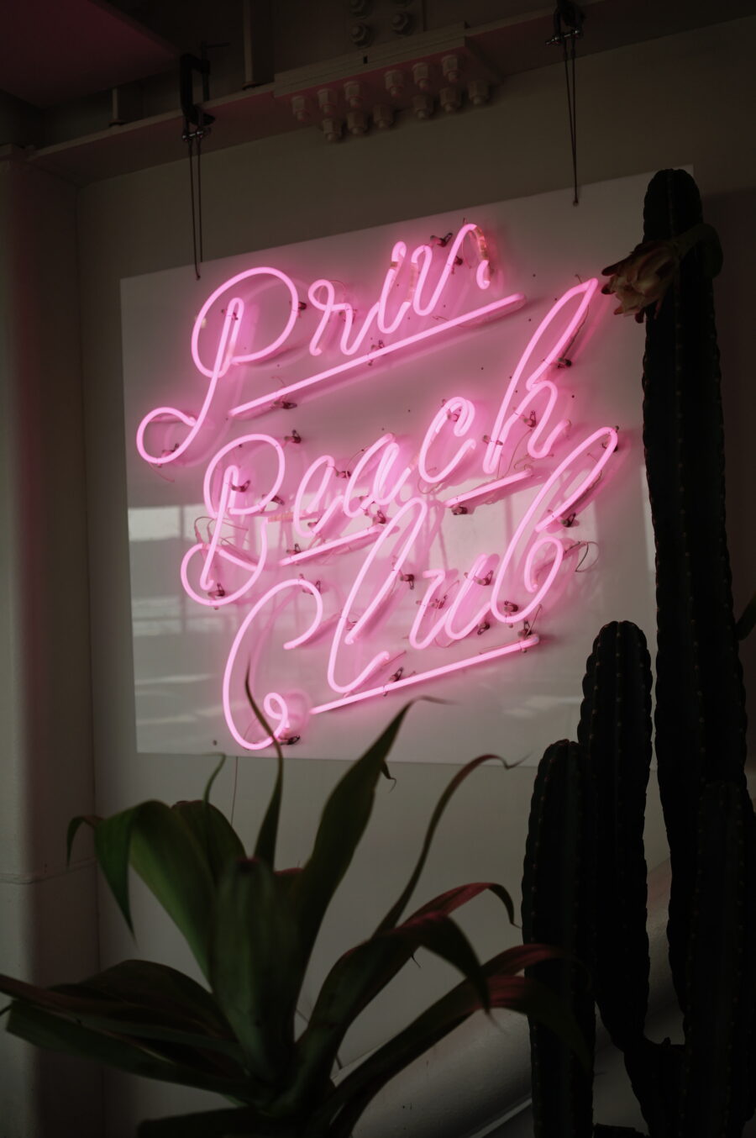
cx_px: 378
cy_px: 569
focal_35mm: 35
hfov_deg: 37.8
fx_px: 1105
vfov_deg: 54.5
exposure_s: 1/1000
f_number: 2.8
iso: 100
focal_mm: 35
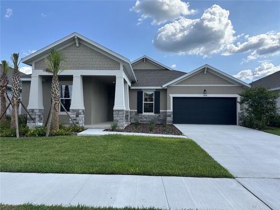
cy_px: 105
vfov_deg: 56.8
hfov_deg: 71.6
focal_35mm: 24
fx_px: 194
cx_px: 140
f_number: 1.78
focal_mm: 6.86
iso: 80
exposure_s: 1/3472
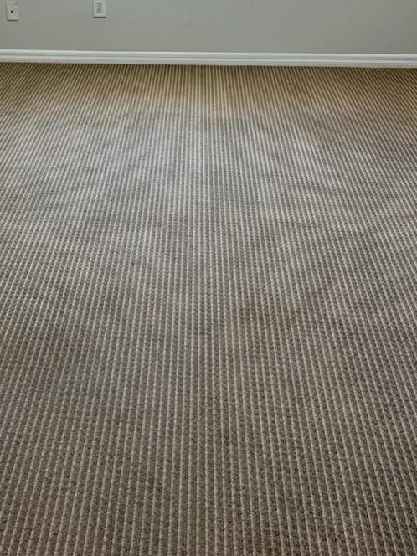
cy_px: 77
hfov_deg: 30.5
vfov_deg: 38.2
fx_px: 755
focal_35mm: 47
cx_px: 119
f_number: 1.5
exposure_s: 1/60
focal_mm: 5.7
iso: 64
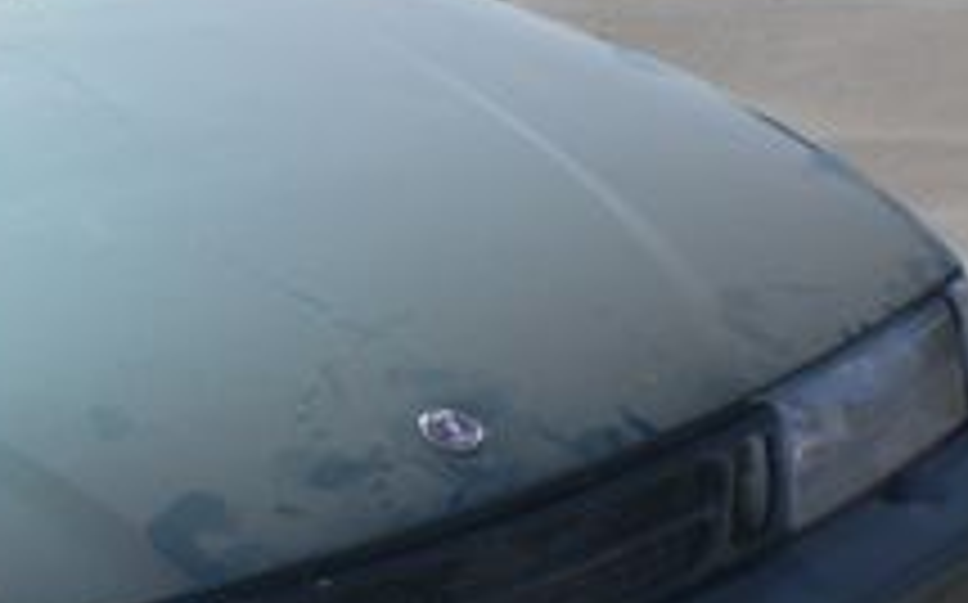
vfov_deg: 10.9
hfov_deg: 16.8
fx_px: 3163
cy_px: 441
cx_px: -135
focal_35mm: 120
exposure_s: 1/400
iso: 50
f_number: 4.4
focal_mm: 6.3
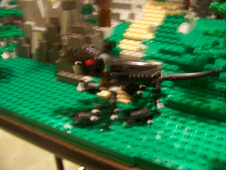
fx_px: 235
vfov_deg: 39.7
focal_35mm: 36
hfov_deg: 51.4
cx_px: 113
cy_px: 85
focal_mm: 5.85
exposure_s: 1/2
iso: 400
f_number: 2.8
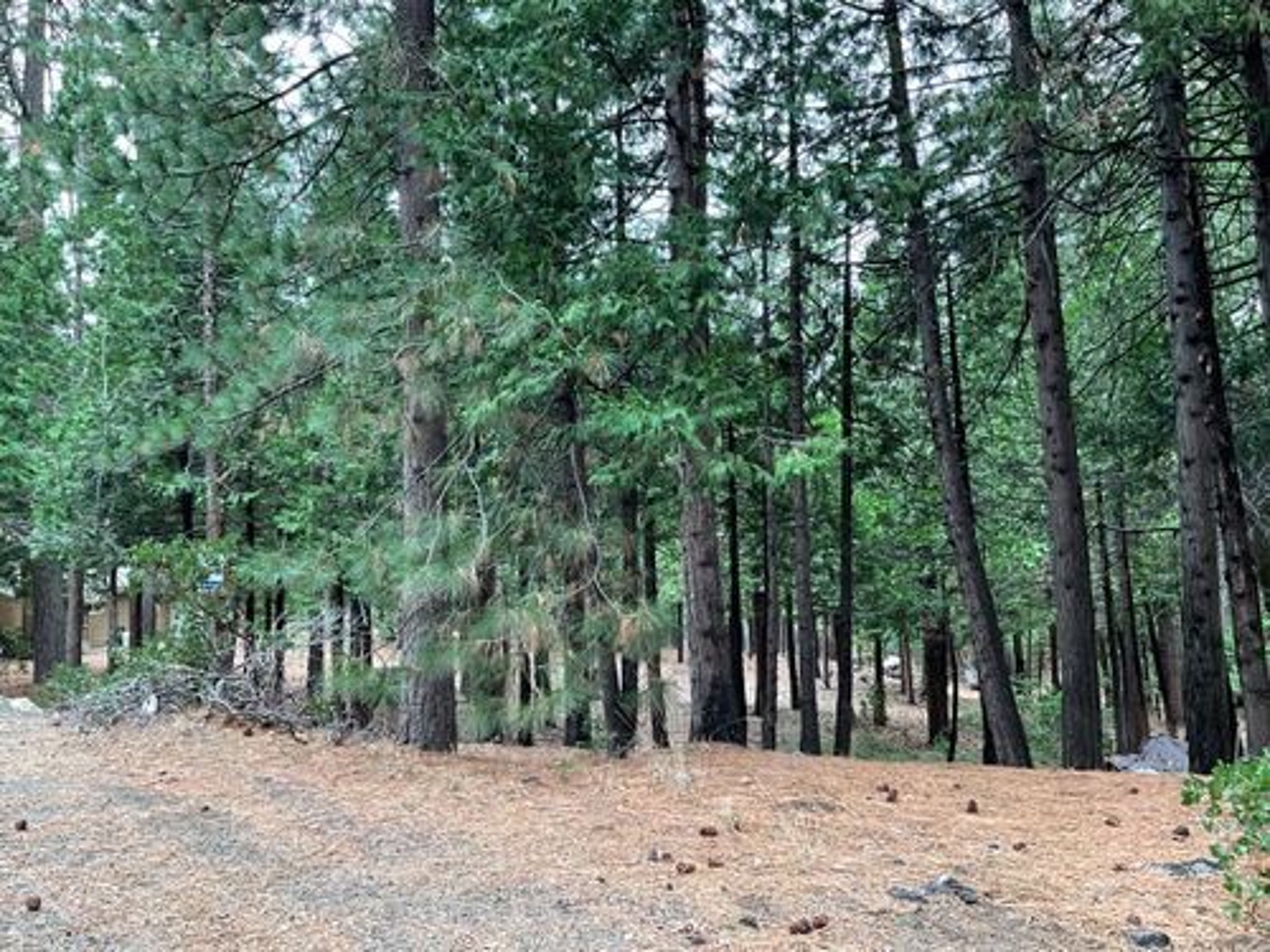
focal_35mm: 29
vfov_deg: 48.2
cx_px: 635
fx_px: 1064
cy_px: 476
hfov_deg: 61.7
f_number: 1.8
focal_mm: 3
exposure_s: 1/120
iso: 64
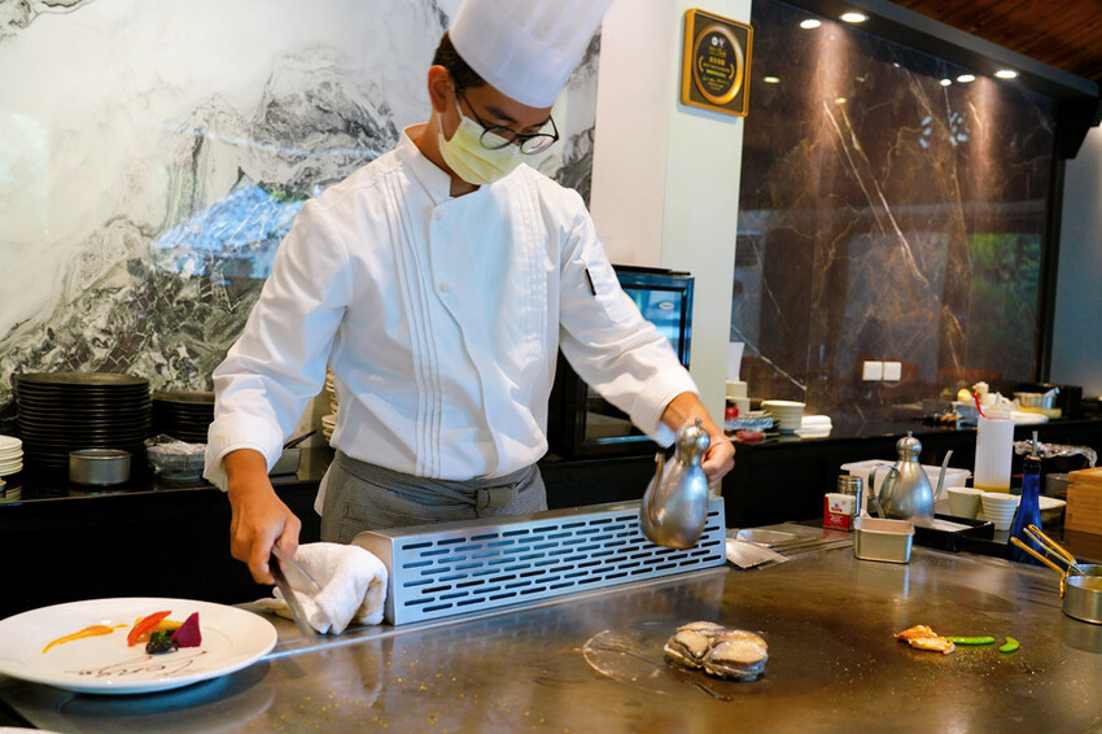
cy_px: 367
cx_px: 551
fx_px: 1132
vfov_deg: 35.9
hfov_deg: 51.9
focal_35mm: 37
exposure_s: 1/50
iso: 320
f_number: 4.5
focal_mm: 37
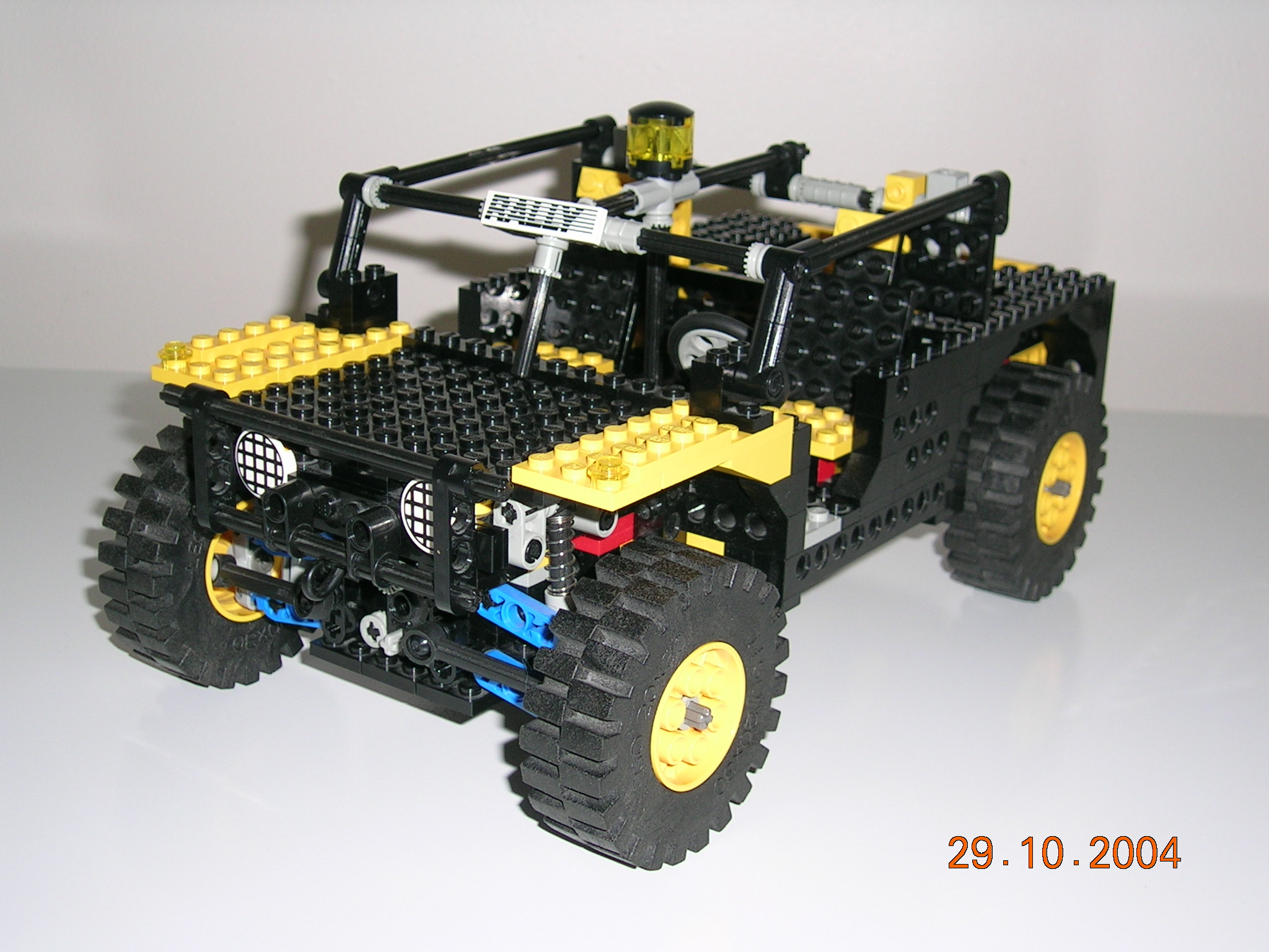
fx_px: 1943
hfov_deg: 36.2
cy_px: 476
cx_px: 634
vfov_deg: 27.5
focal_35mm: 53
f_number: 3.2
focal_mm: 8
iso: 50
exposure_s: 1/60.1
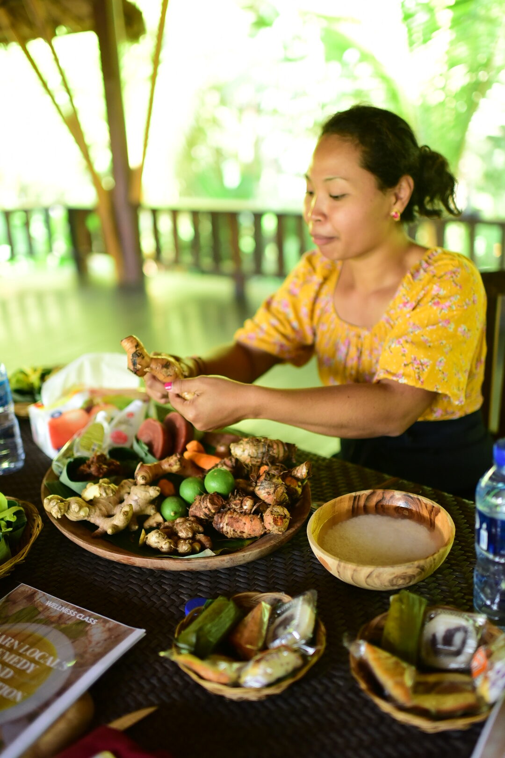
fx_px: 736
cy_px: 379
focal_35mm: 35
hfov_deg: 37.9
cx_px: 252
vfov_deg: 54.4
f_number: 1.8
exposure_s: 1/400
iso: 1250
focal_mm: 35
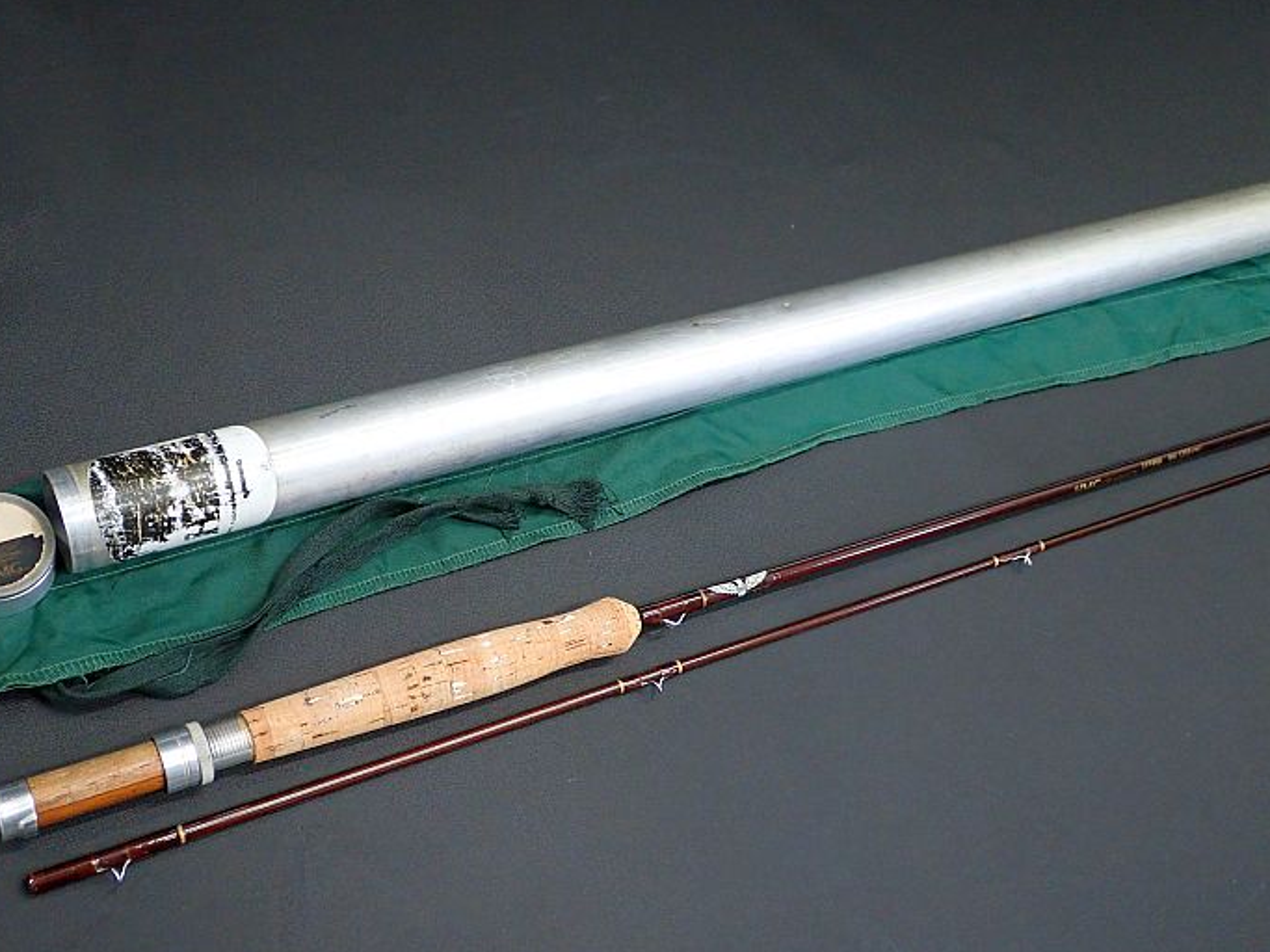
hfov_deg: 45.8
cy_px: 485
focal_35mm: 41
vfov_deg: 35.1
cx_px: 601
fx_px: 1504
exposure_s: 1/40
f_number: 2.6
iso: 640
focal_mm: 6.42
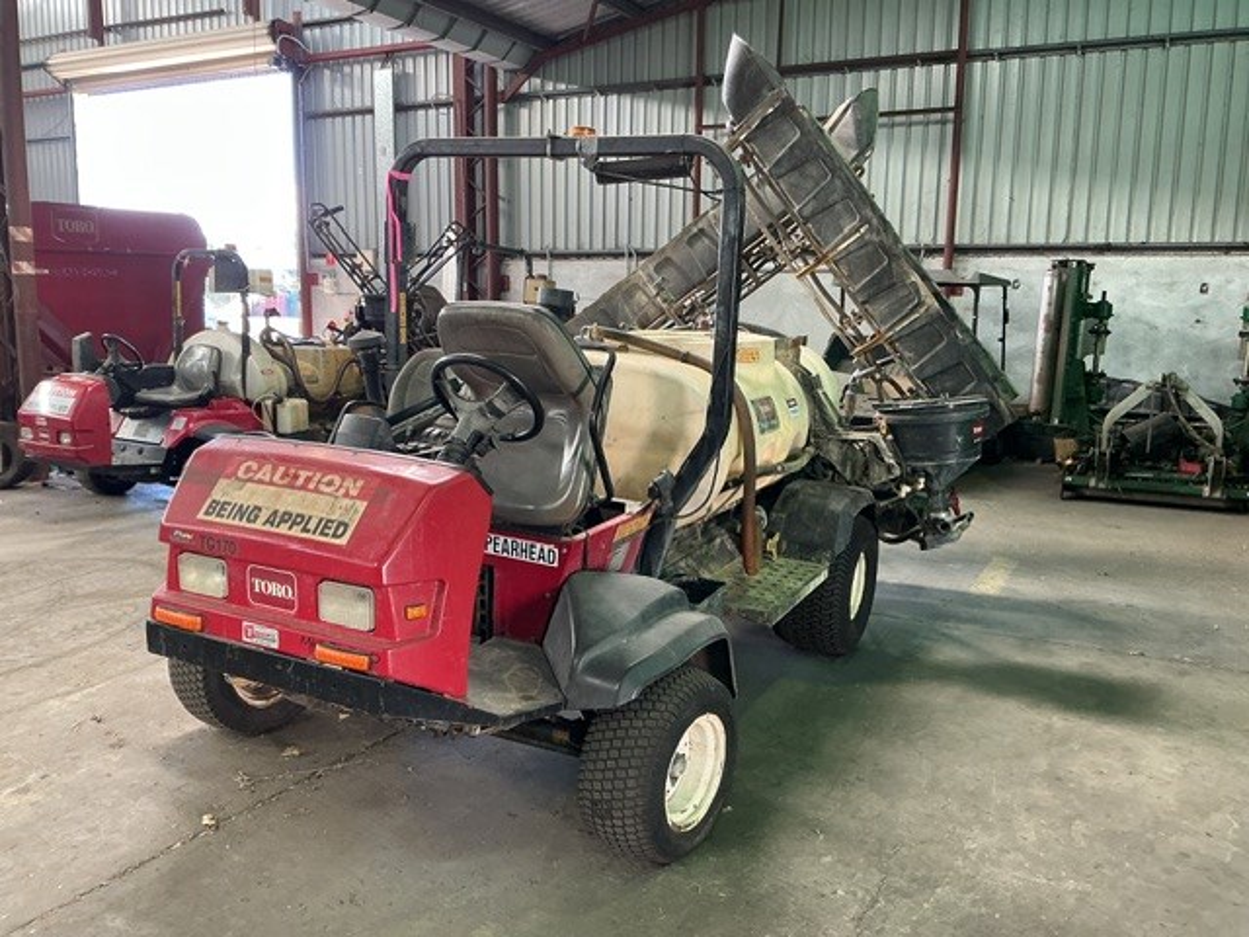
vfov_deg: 48.2
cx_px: 624
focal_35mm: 29
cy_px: 468
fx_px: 1046
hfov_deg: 61.7
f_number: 1.8
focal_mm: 3
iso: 80
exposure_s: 1/50
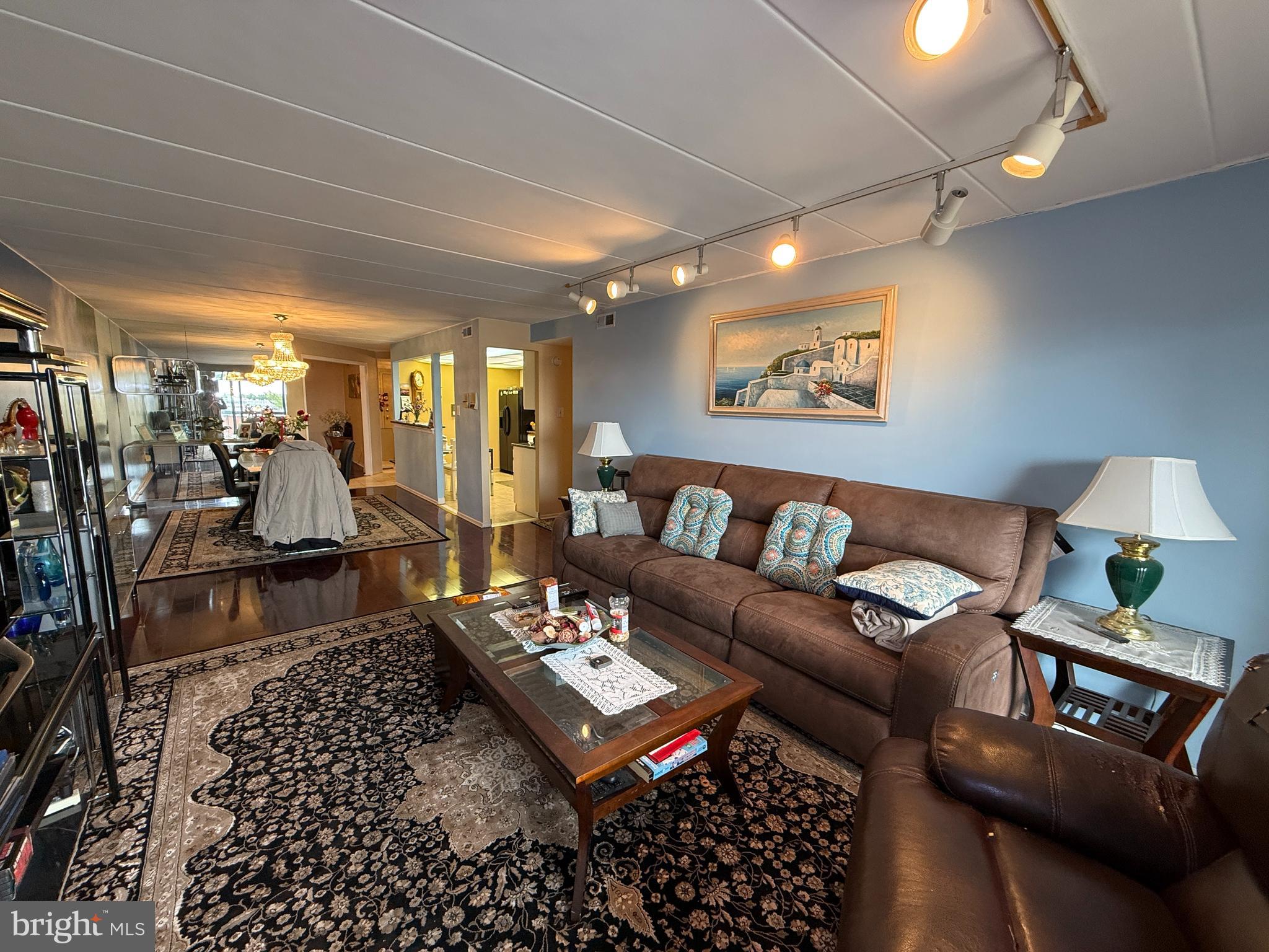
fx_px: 513
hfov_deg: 102.1
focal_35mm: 14
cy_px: 476
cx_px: 634
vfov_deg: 85.7
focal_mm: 2.22
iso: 160
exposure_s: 1/60
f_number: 2.2
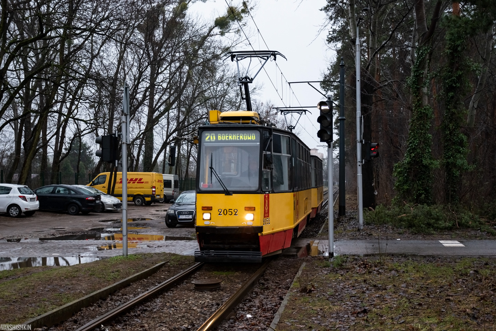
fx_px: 620
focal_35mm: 45
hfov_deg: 43.6
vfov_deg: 29.9
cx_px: 248
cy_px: 166
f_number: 4.5
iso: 800
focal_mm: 30
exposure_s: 1/200
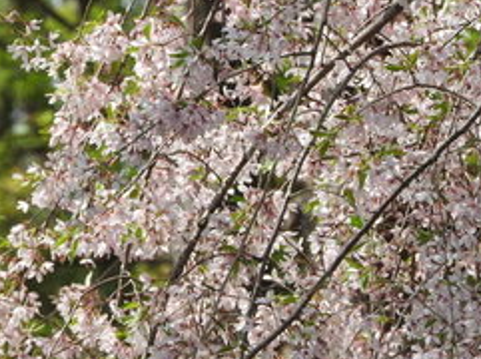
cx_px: 16
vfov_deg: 1.2
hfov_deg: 1.6
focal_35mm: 1247
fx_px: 17302
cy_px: 29
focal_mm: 107.5
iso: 100
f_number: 5.6
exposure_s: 1/400
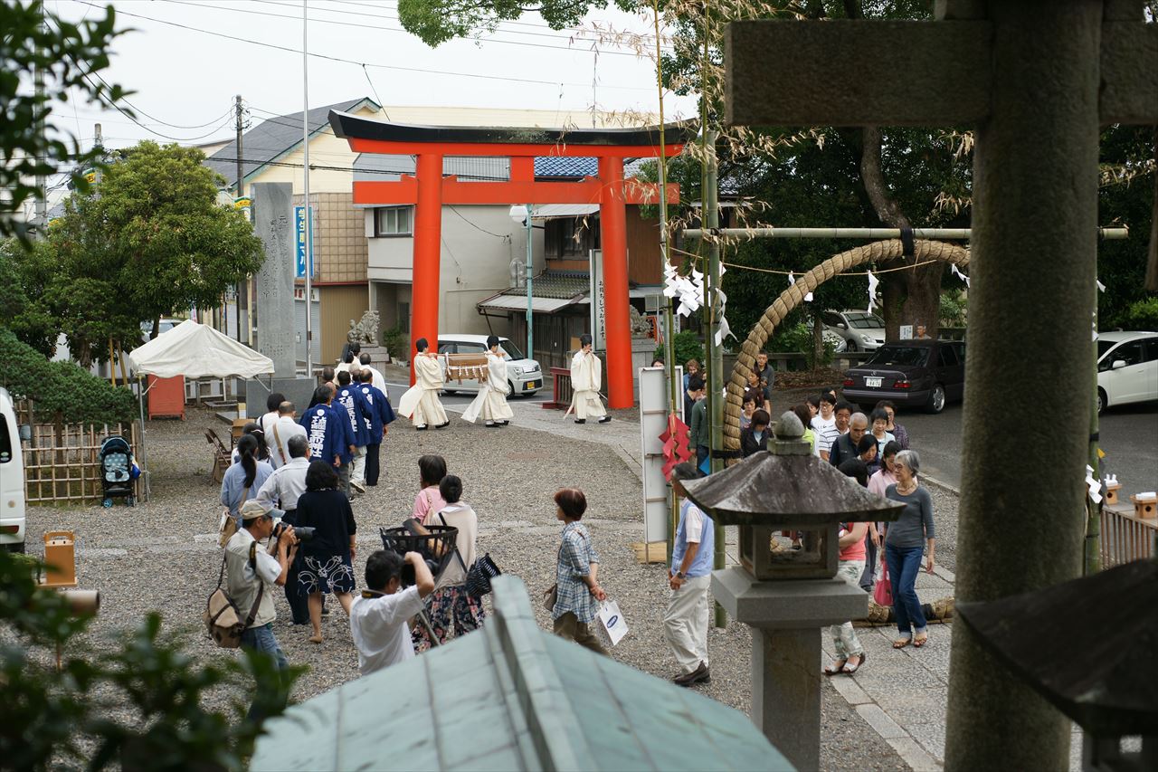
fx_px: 1608
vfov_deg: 27.0
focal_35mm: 50
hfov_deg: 39.6
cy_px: 386
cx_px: 579
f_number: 4
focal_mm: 50
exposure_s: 1/500
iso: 200
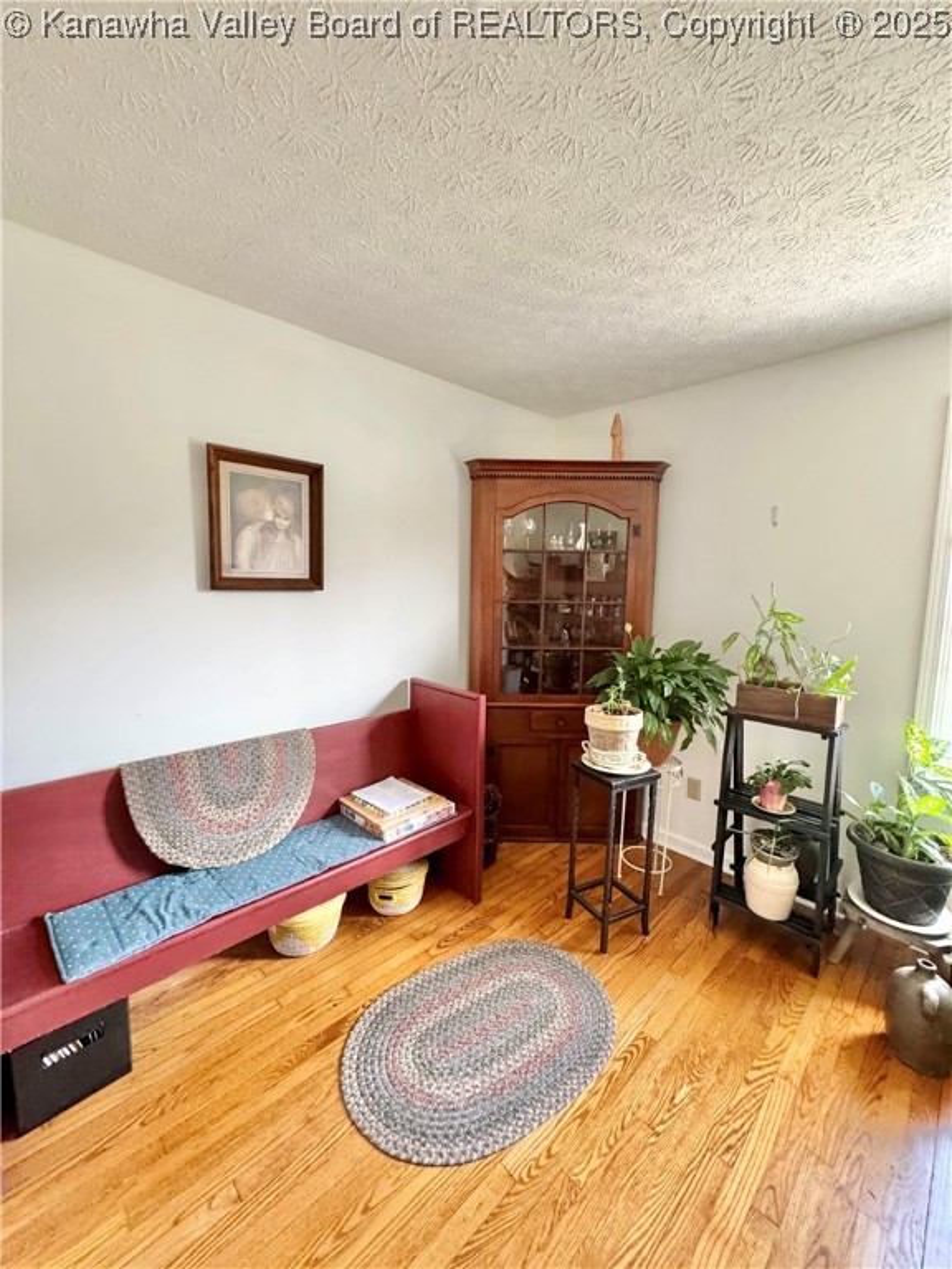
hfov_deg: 85.7
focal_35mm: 14
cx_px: 476
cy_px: 634
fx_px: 513
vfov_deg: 102.1
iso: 400
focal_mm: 2.22
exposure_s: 1/60
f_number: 2.2
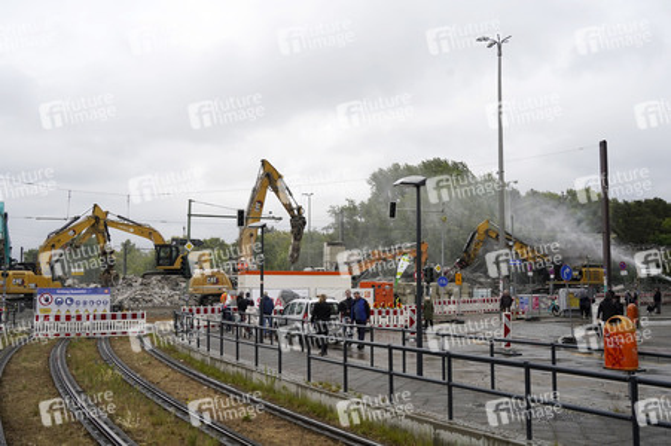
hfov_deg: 54.5
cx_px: 336
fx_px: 652
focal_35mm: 35
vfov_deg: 37.8
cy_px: 223
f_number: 8
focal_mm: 35
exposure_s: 1/1000
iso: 640
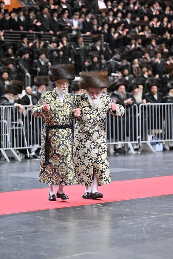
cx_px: 86
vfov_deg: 16.8
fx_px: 879
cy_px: 130
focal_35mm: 122
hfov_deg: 11.2
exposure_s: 1/160
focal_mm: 122
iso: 1000
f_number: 2.8
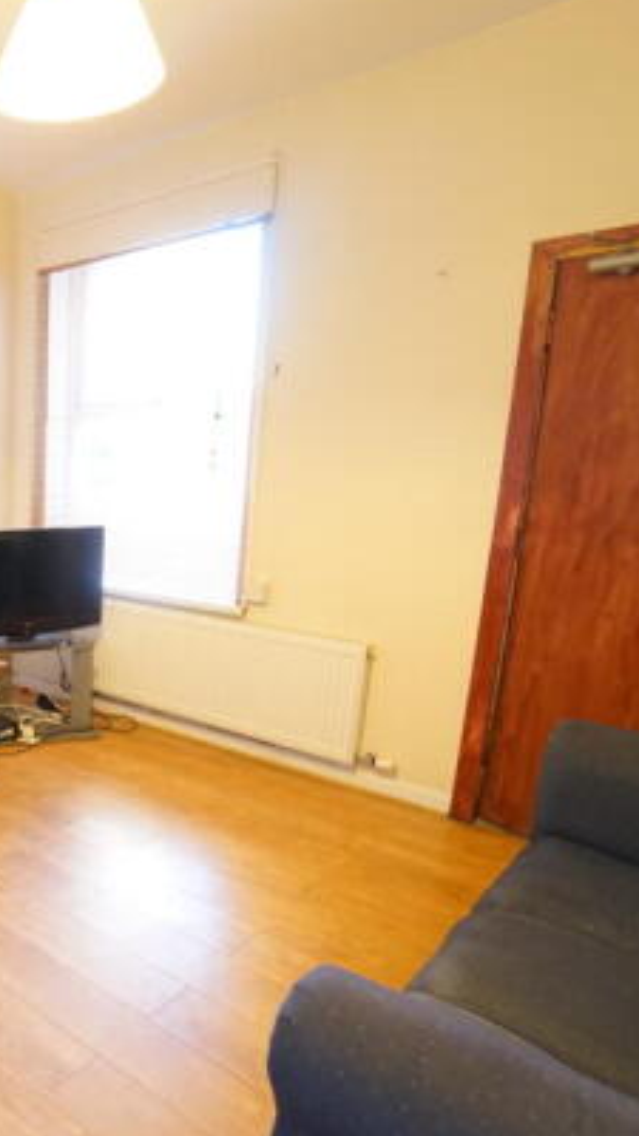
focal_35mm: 24
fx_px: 723
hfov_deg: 34.6
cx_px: -180
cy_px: 601
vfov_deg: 76.2
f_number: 4.5
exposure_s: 1/25
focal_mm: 14
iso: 5000
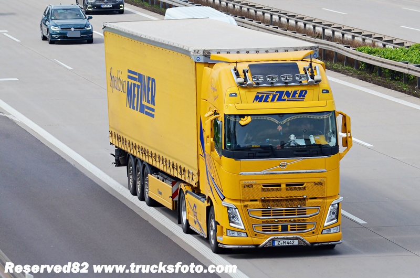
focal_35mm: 292
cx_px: 210
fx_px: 3406
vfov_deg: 4.7
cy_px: 139
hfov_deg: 7.1
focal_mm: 195
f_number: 10
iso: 800
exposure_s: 1/1250
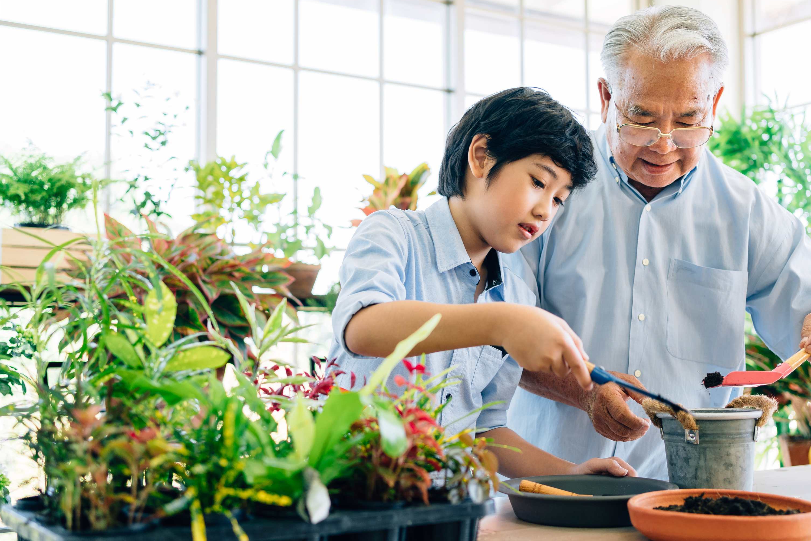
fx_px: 1036
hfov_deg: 42.7
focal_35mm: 46
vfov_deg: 29.3
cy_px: 265
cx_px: 441
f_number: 2.5
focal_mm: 35
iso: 200
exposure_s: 1/160
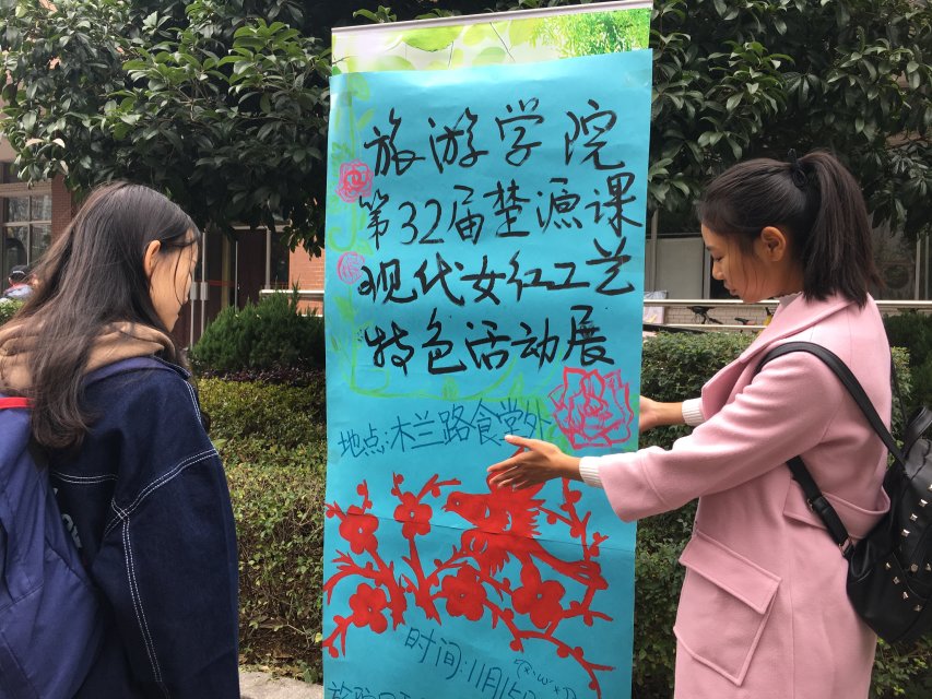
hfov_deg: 61.7
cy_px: 350
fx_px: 781
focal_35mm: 29
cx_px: 466
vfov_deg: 48.2
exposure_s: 1/200
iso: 25
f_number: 2.2
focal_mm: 4.15
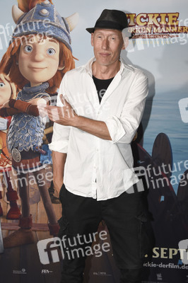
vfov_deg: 39.6
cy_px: 142
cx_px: 94
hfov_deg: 26.9
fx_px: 392
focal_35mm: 50
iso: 1000
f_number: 6.3
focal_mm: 50
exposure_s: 1/125
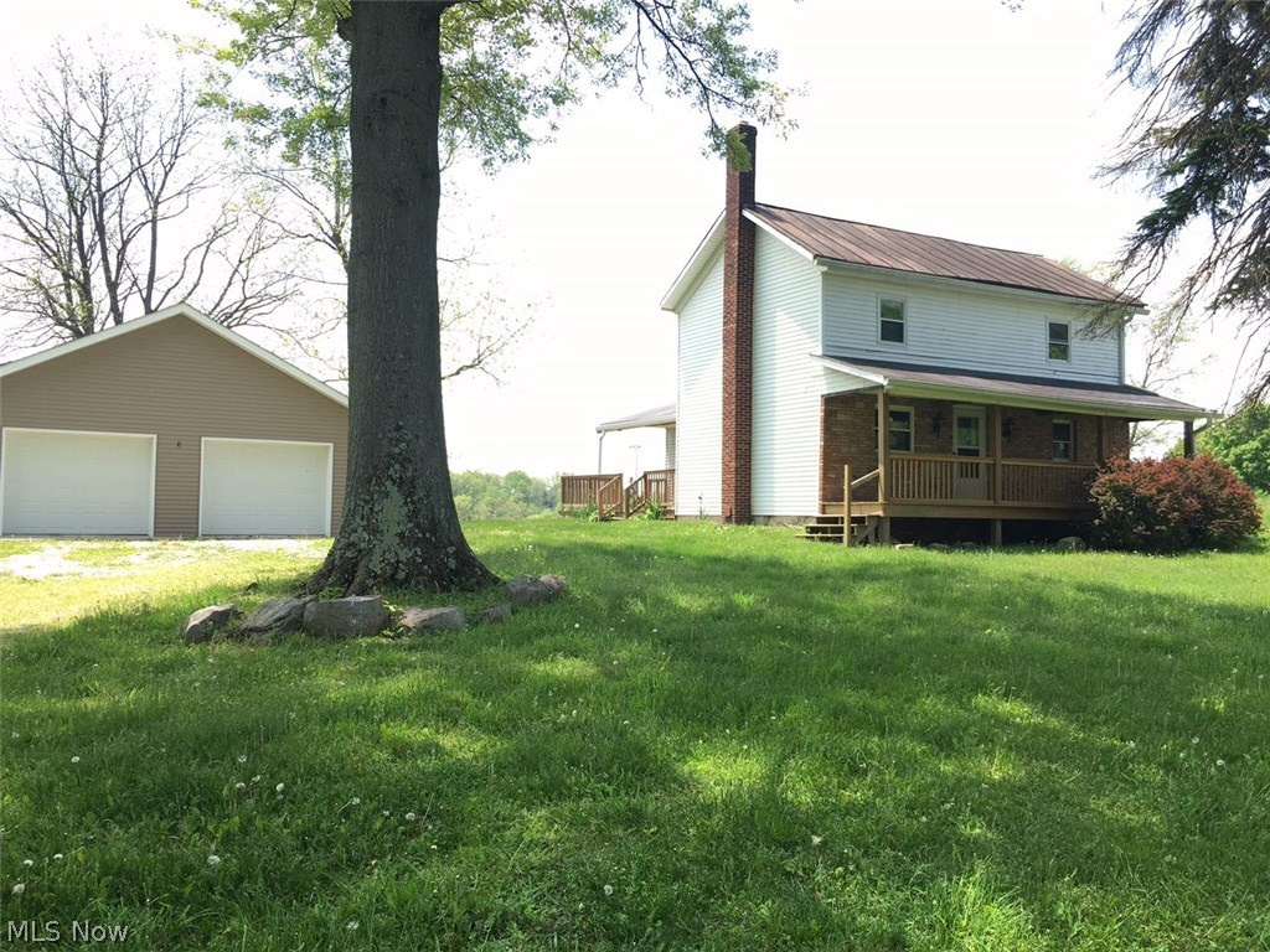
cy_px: 476
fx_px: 1064
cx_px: 635
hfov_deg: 61.7
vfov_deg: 48.2
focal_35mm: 29
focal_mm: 4.15
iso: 25
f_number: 2.2
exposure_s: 1/359
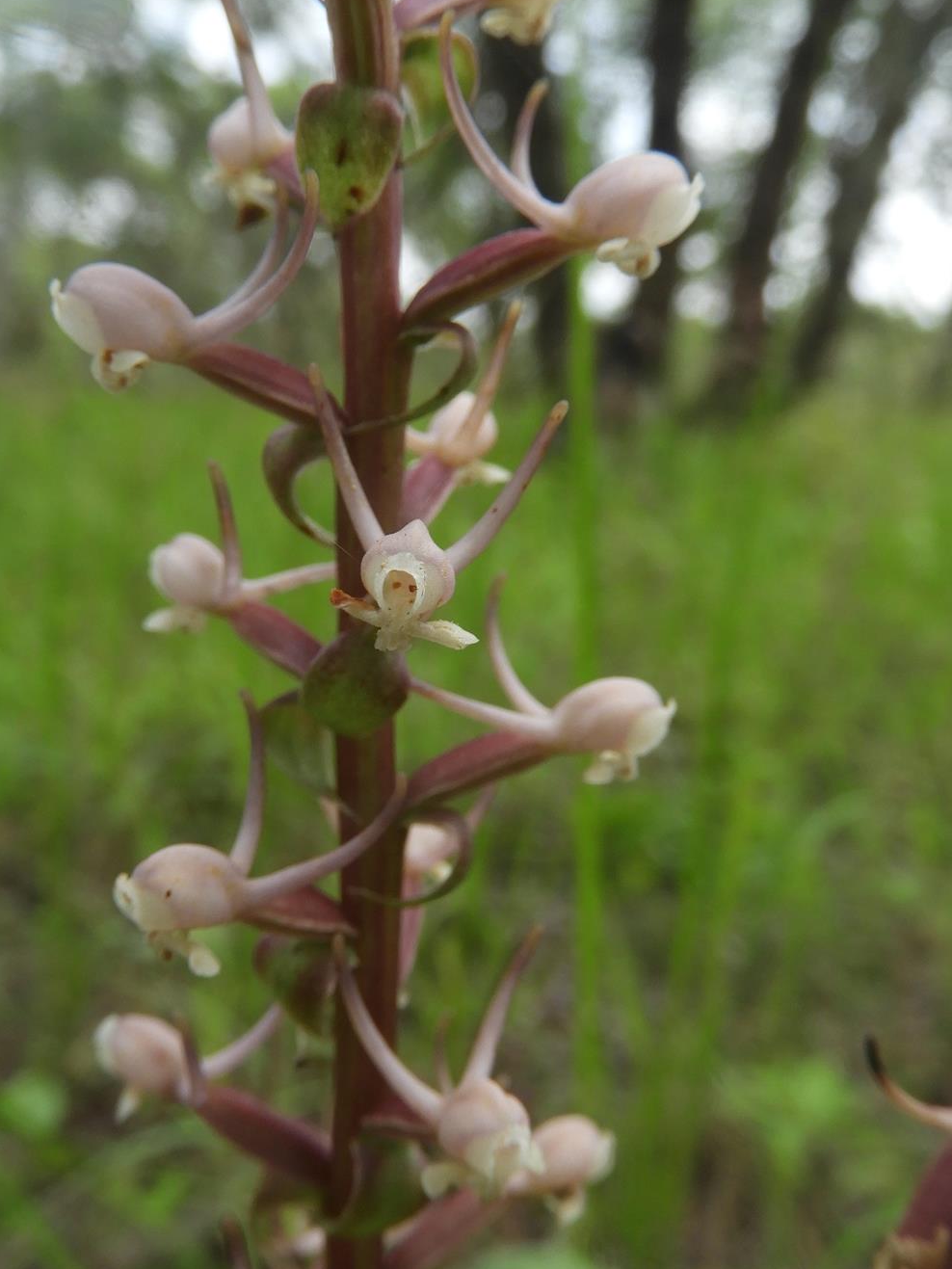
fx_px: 1247
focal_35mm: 34
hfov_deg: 41.7
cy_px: 661
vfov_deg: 53.9
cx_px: 424
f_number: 3.3
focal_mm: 4.3
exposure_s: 1/400
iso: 100
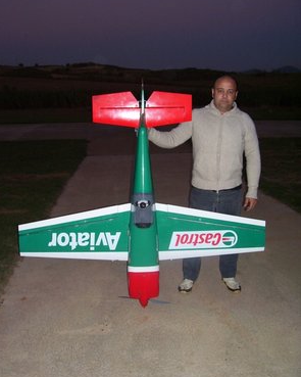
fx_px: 401
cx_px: 149
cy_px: 179
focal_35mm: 36
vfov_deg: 50.3
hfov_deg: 41.1
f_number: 2.7
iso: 125
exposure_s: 1/60
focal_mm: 5.6
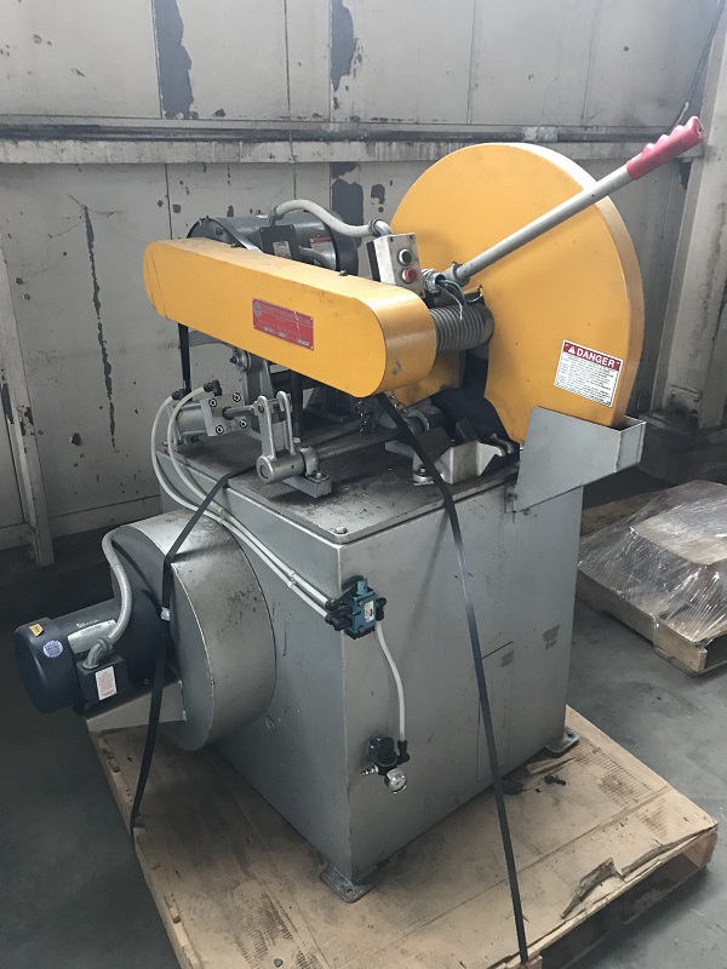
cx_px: 364
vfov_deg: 63.4
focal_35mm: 28
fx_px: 784
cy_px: 484
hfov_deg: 49.7
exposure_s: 1/8
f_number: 1.8
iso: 100
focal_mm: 3.99
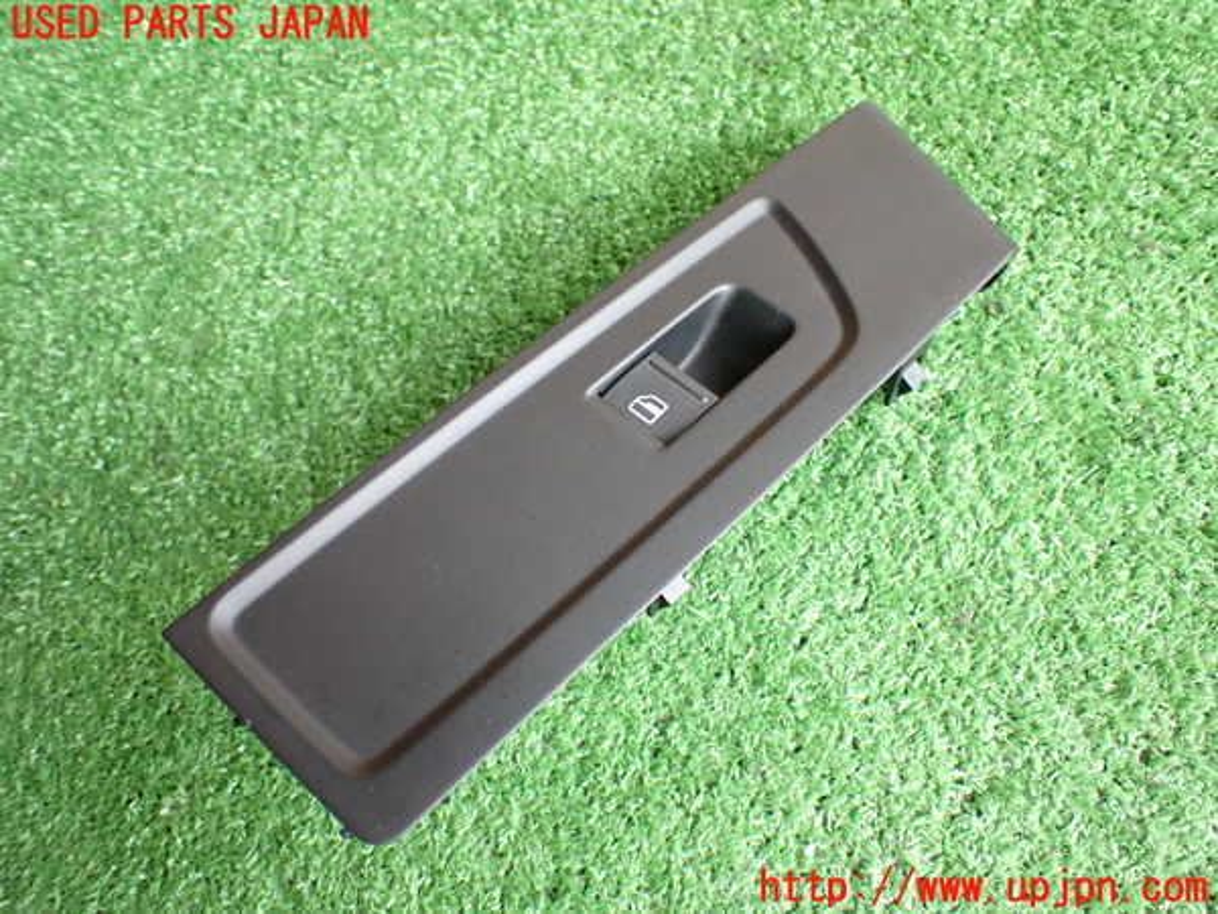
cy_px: 457
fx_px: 1056
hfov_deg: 60.0
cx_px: 609
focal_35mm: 30
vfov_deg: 46.8
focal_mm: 5.4
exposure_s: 1/80
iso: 800
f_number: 2.3
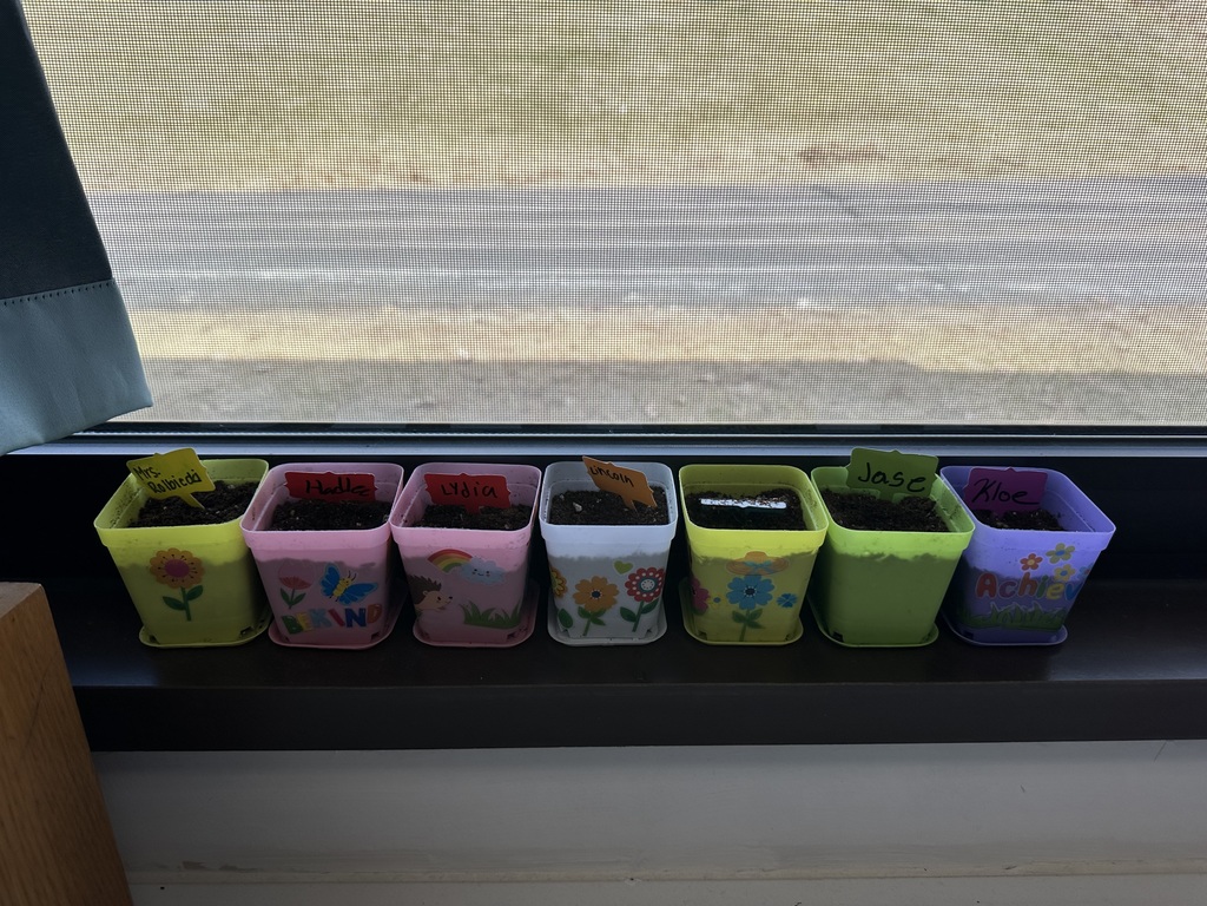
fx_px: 837
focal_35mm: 24
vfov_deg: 56.8
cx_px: 604
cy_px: 453
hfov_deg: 71.6
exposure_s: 1/918
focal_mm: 6.86
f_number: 1.78
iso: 80
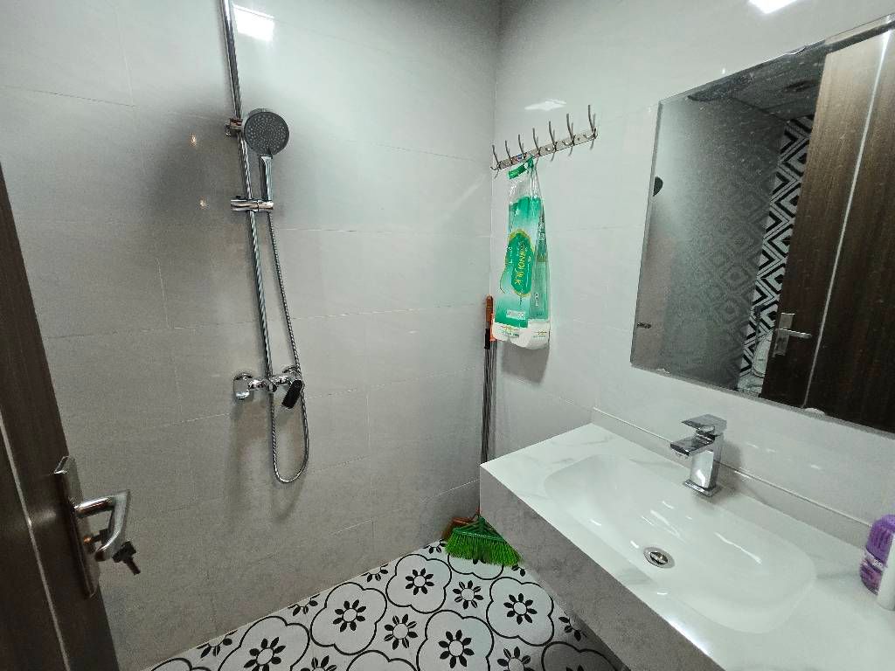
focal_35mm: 13
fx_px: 336
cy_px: 336
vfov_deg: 89.9
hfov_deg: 106.2
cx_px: 448
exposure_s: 1/50
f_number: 2.2
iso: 160
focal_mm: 1.7
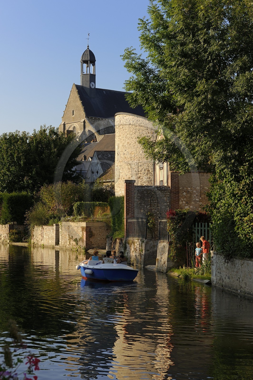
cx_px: 126
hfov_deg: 19.4
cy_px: 190
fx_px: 739
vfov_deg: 28.9
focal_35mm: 70
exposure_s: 1/160
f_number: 13
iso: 250
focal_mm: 70
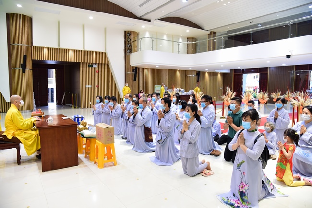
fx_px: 208
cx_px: 156
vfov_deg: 53.2
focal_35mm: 24
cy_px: 104
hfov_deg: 73.7
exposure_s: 1/40
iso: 1000
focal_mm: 24
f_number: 4.5
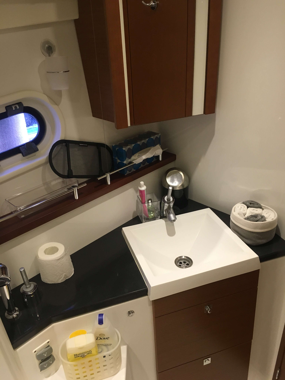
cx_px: 142
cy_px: 190
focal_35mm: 29
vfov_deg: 61.7
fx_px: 318
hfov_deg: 48.2
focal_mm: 4.15
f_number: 2.2
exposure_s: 1/33
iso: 160
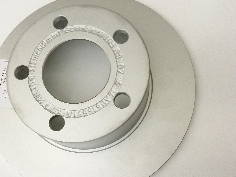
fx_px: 293
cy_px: 95
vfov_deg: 33.6
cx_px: 90
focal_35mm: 43
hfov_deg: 43.5
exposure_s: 1/15
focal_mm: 3.4
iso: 400
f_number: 2.4
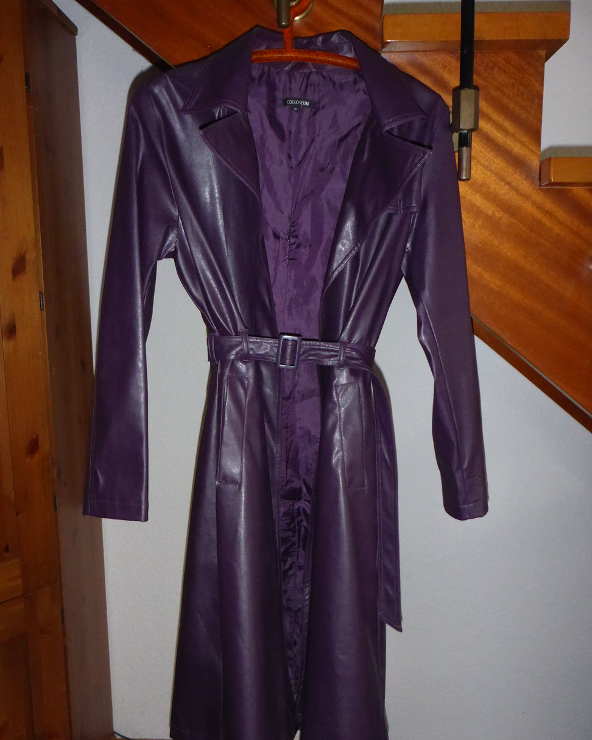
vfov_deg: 58.8
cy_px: 365
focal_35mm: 30
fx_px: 657
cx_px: 299
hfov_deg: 48.5
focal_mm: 4.9
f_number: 3.3
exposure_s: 1/60
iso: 800
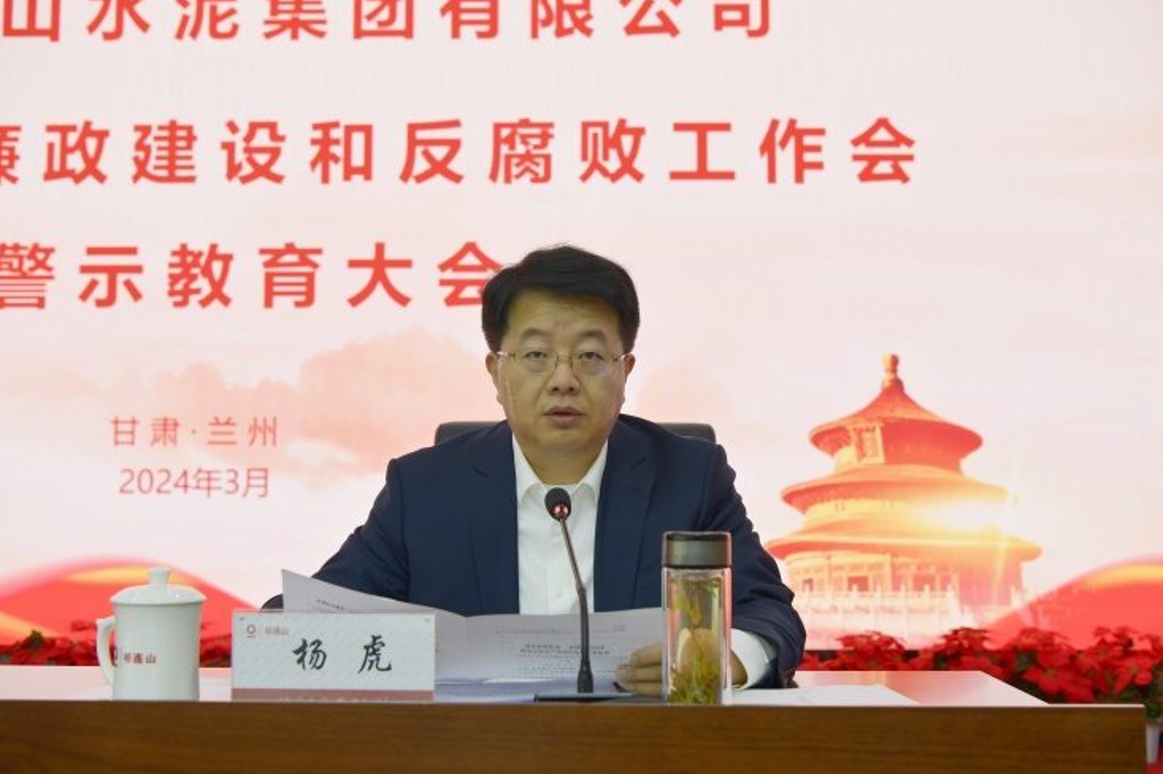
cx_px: 581
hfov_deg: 45.4
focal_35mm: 43
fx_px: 1388
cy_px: 393
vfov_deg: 31.2
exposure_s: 1/125
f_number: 5.6
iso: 800
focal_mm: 42
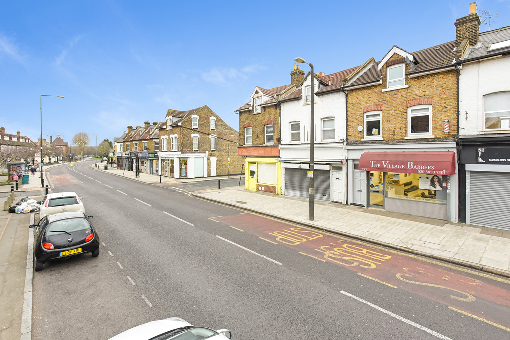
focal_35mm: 17
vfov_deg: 70.5
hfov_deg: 93.2
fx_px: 241
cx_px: 255
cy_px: 170
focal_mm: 17
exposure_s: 1/80
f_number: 7.1
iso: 800
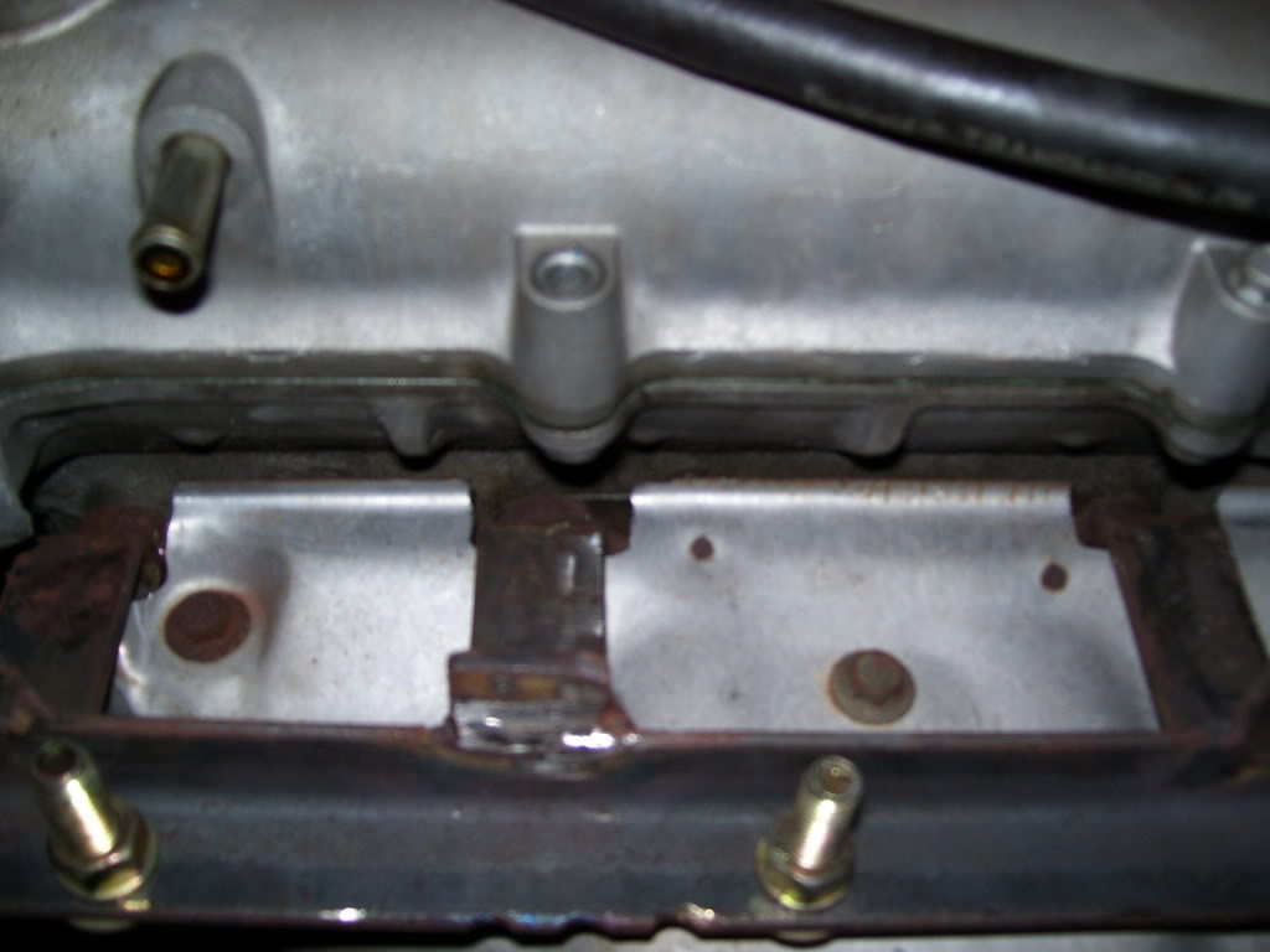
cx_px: 635
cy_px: 476
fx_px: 1321
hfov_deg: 51.4
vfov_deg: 39.7
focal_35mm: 36
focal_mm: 6
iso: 80
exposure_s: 1/60
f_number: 2.7
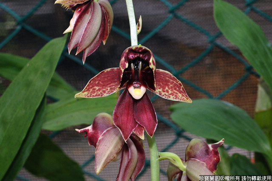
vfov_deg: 18.2
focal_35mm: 75
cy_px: 90
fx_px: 566
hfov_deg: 27.0
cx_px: 136
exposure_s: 1/80
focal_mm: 50
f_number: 10
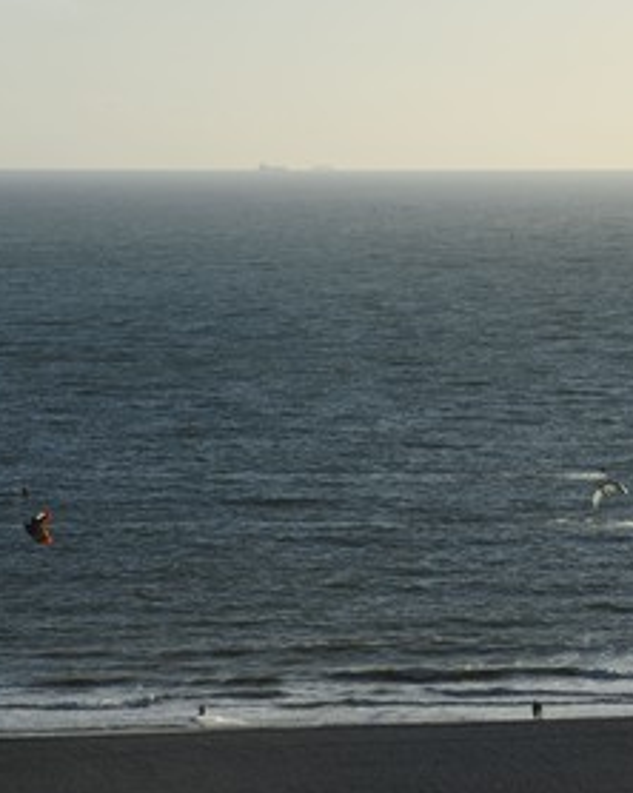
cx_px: 495
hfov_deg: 7.5
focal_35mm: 206
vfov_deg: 9.4
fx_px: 4829
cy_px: 396
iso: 200
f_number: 11
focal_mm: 145
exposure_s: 1/500
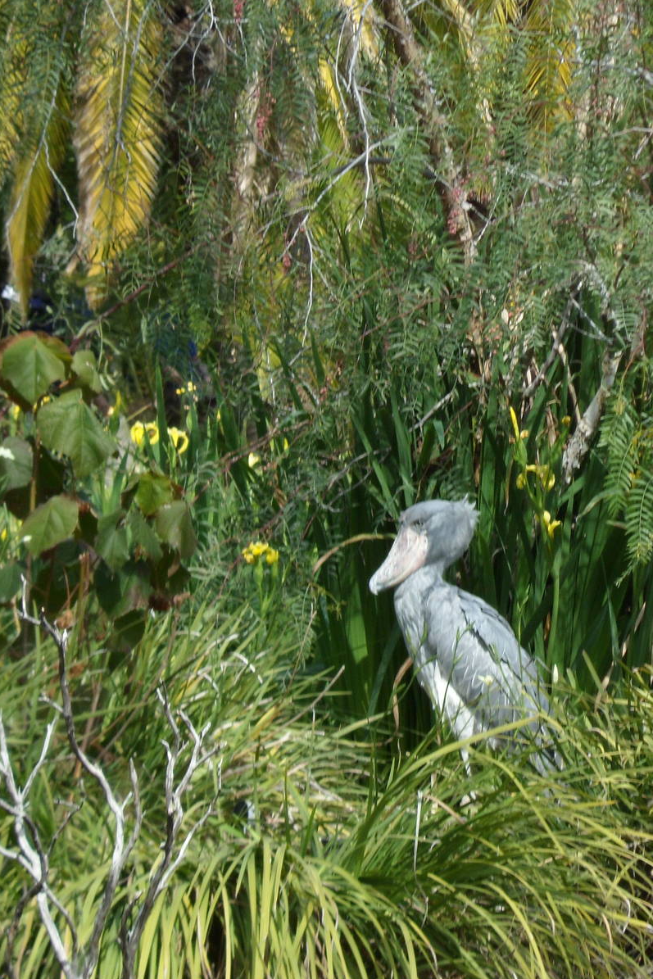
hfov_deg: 3.7
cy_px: 490
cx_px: 404
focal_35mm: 376
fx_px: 10227
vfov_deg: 5.5
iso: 80
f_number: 5.9
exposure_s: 1/180
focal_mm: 46.8
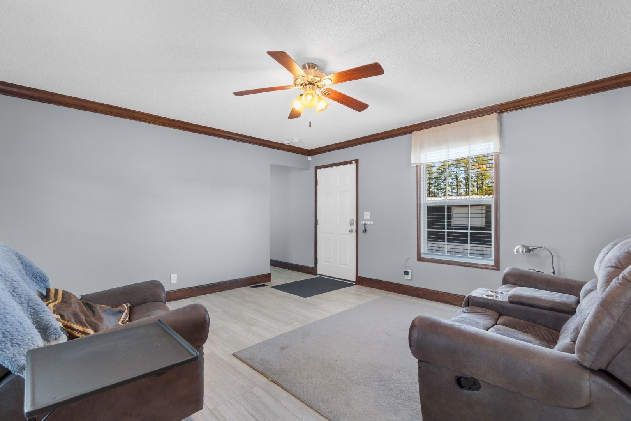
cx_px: 316
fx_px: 263
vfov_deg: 77.3
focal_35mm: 15
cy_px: 210
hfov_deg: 100.4
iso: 100
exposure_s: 1/8
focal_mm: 10
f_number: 4.5
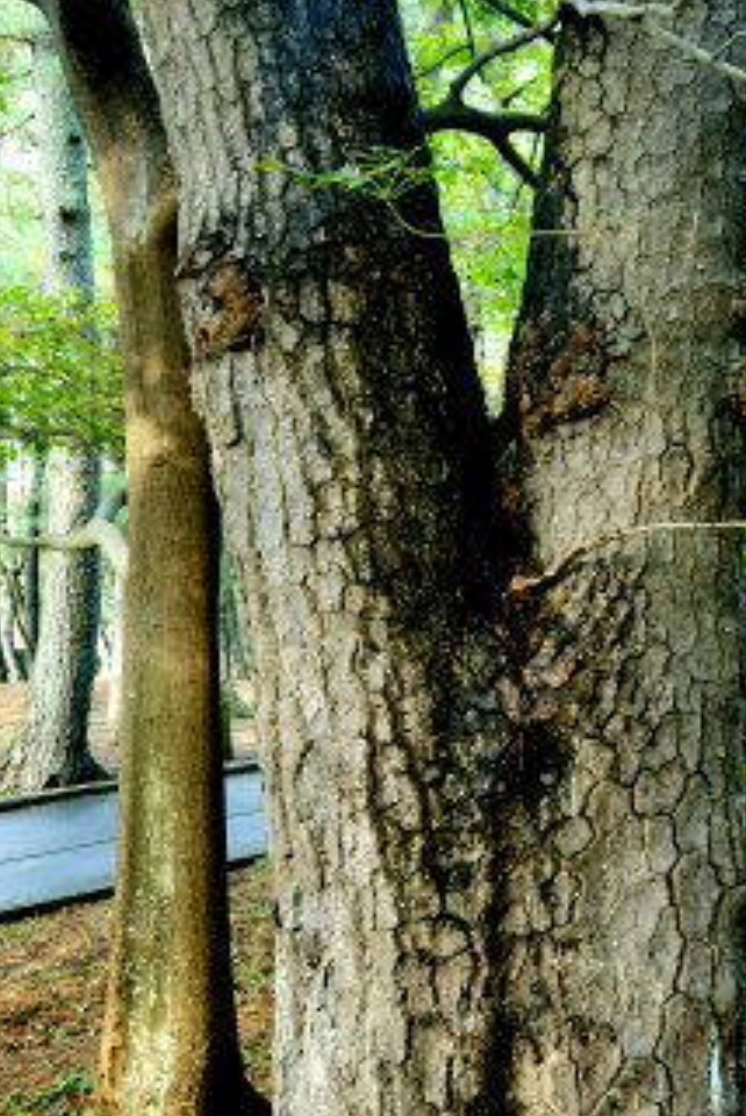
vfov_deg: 39.6
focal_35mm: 50
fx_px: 1551
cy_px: 542
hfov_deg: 26.9
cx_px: 493
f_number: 4.5
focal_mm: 35
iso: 400
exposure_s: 1/60
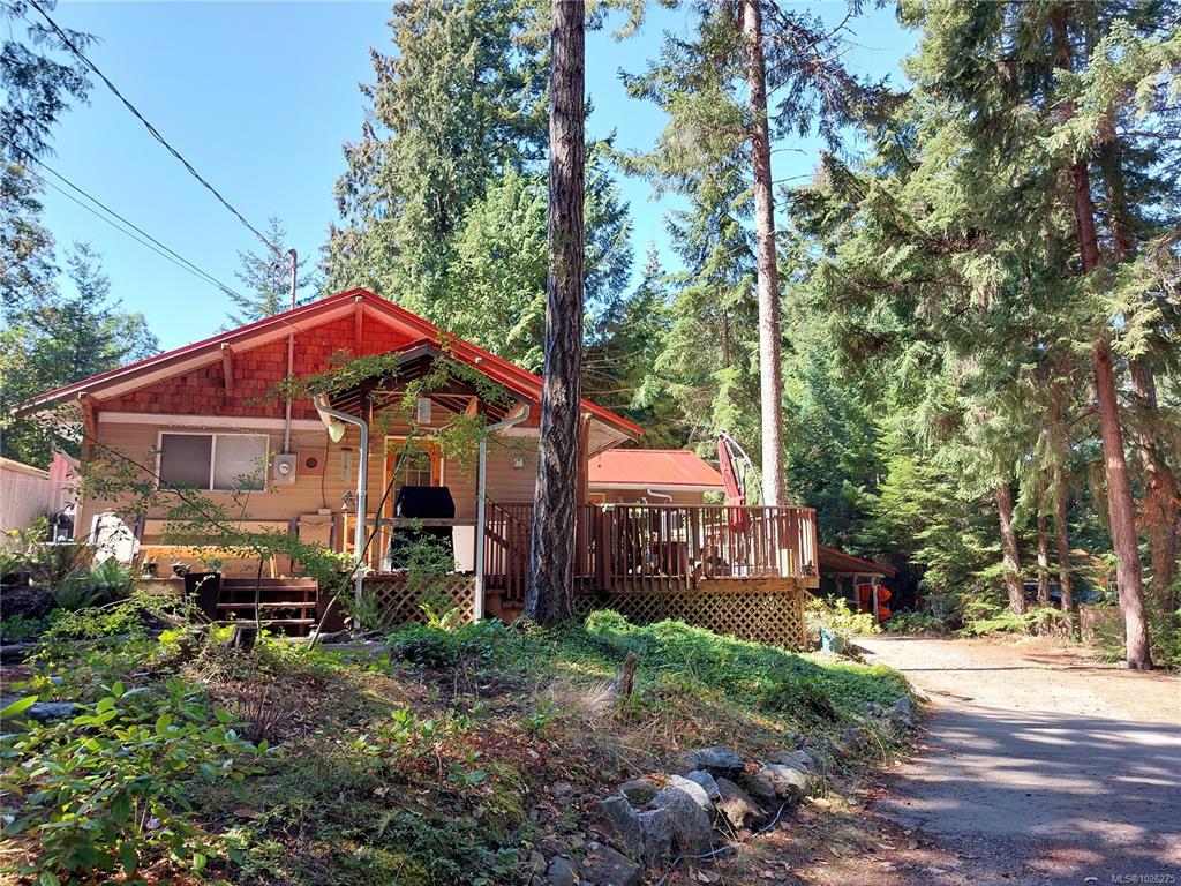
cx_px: 590
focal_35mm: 24
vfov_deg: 56.8
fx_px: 819
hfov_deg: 71.6
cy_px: 443
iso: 25
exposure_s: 1/141
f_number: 1.8
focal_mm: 5.23
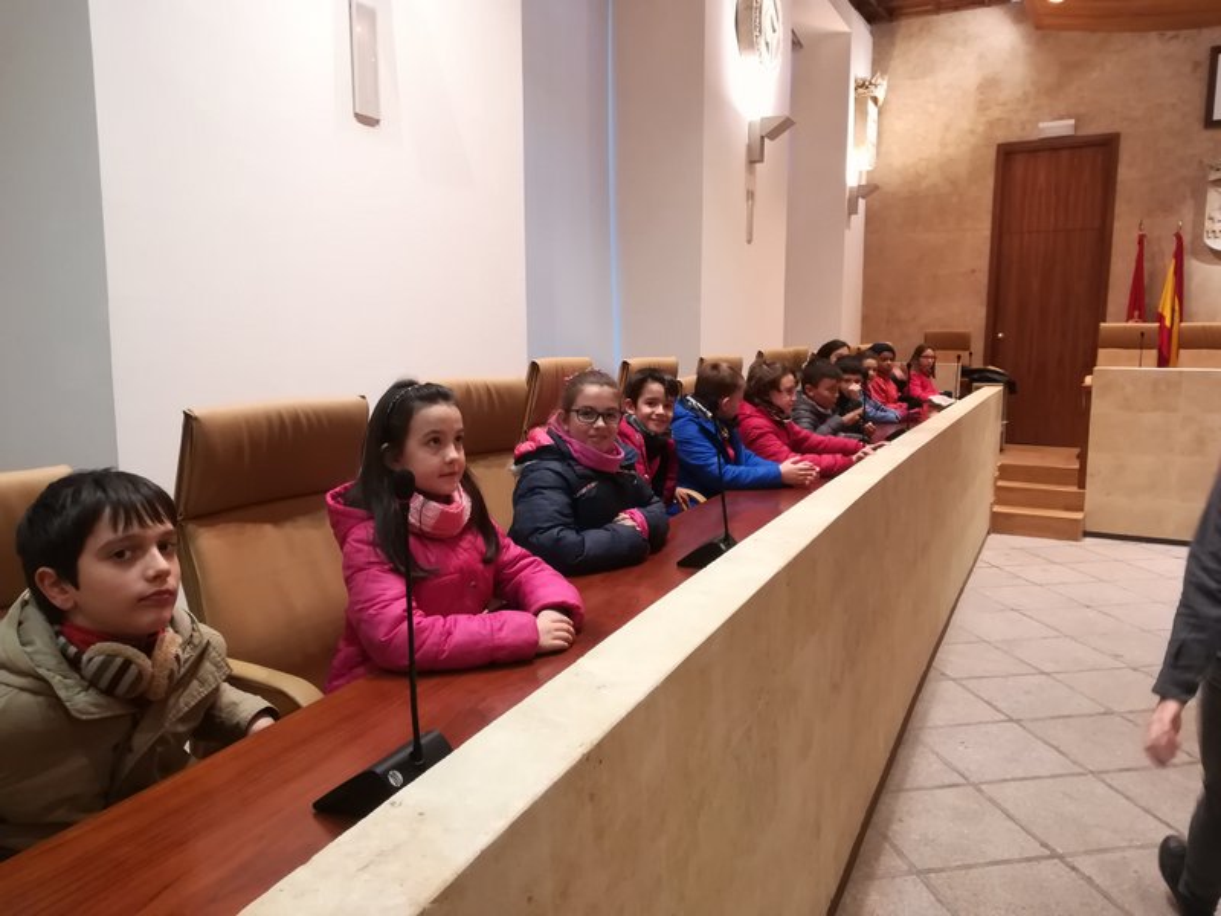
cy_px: 458
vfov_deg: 53.1
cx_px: 610
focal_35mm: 26
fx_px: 917
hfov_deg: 67.3
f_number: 2.2
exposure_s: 1/33.3
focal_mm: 3.83
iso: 320
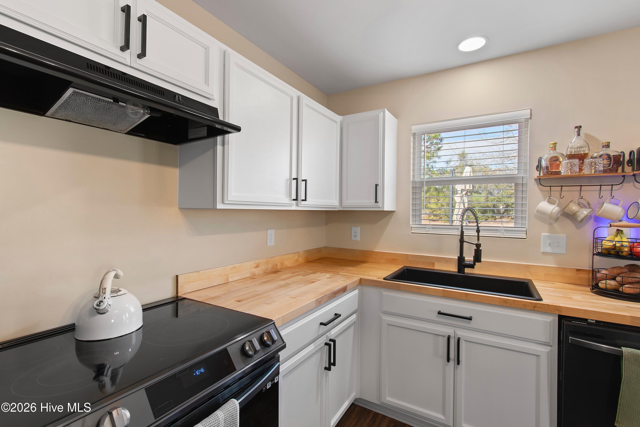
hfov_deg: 100.4
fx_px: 267
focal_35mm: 15
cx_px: 320
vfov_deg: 77.3
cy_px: 214
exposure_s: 1/10
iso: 100
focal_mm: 10
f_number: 4.5
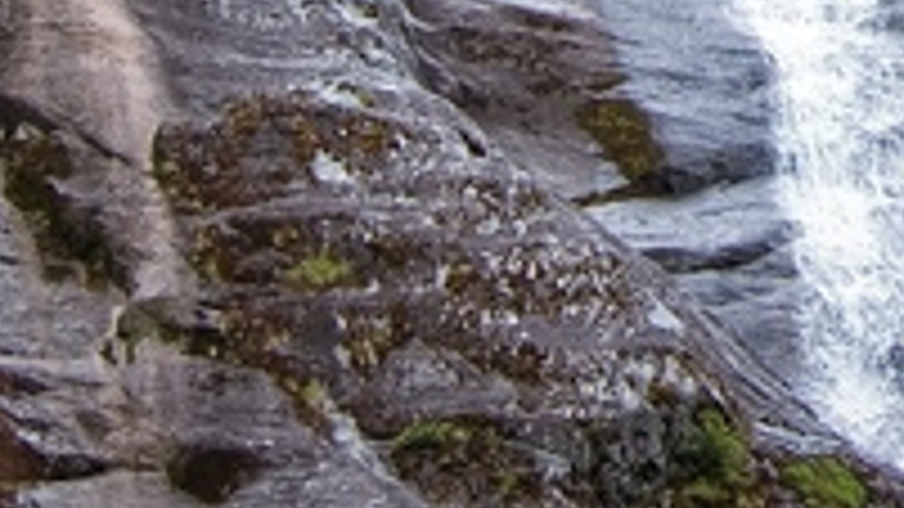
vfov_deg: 3.5
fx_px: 7981
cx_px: 1637
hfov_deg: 6.3
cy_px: -1160
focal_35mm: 333
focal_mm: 50
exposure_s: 1/100
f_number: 5
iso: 100
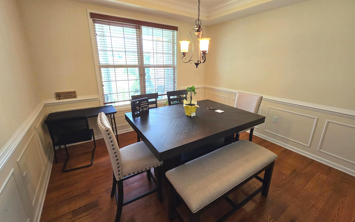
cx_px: 178
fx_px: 135
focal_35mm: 14
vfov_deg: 78.6
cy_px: 105
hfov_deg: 105.3
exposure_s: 1/60
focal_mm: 2.2
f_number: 2.2
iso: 160
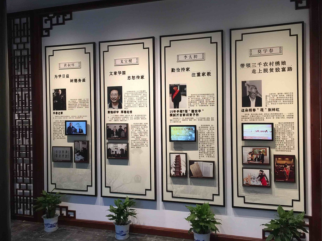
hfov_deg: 58.3
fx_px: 288
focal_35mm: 31
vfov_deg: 45.4
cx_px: 164
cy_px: 118
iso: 50
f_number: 2.2
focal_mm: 4.15
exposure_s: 1/33
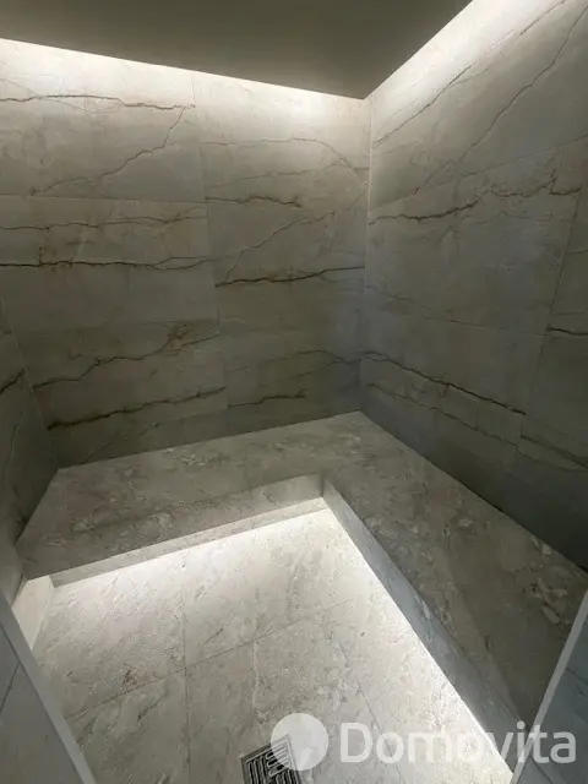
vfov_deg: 102.1
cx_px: 294
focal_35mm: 14
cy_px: 392
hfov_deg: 85.7
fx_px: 317
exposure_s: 1/100
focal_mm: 2.22
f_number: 2.2
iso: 320
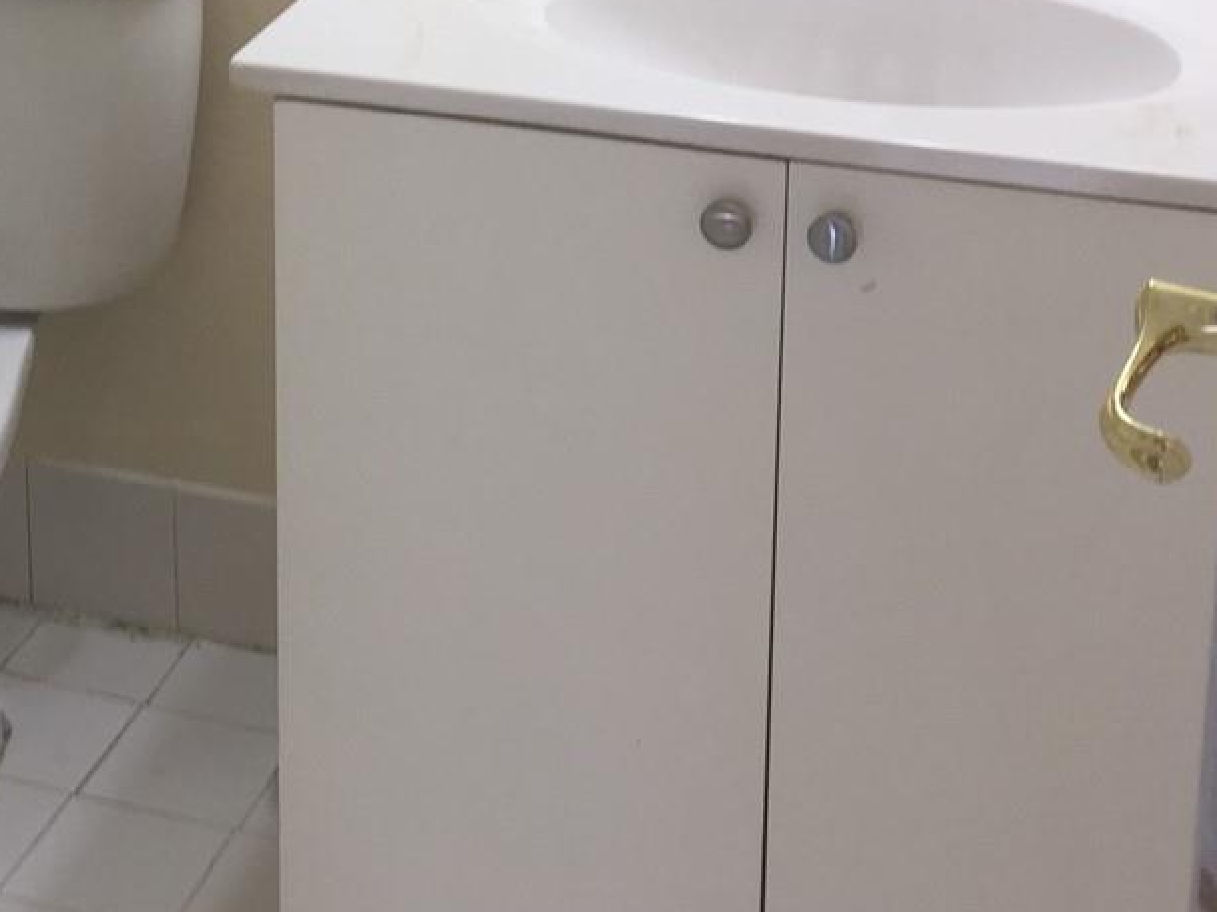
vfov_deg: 18.6
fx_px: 2671
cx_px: 213
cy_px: -106
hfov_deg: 25.2
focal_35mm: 76
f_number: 2.2
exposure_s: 1/60
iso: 40
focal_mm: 4.15
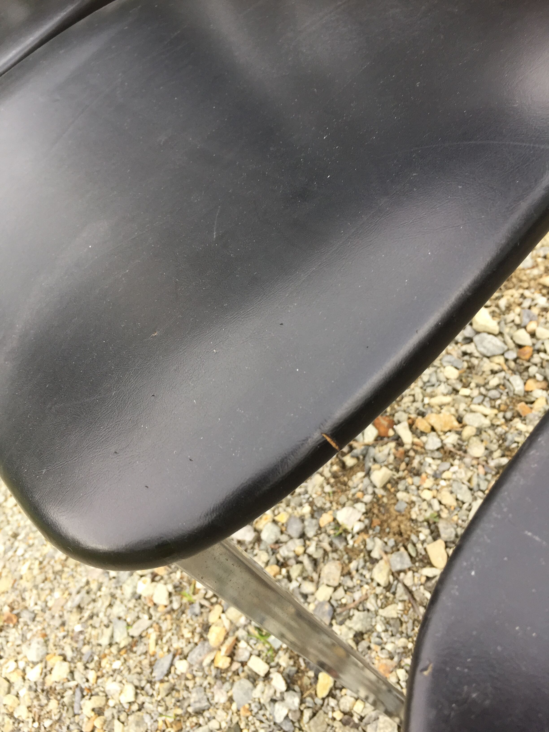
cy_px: 366
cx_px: 274
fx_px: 613
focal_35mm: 29
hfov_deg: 48.2
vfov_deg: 61.7
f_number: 2.2
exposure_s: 1/100
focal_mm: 4.15
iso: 50
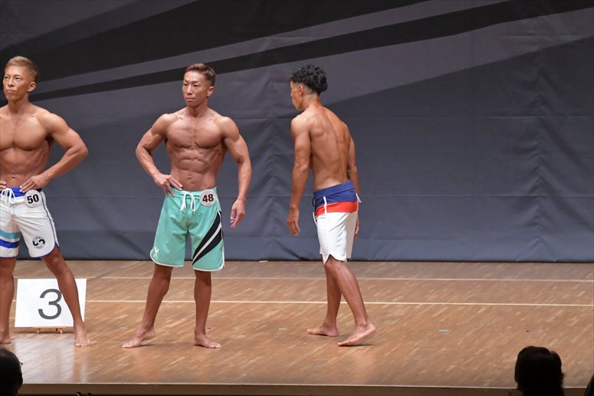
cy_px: 198
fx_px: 3711
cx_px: 297
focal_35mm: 225
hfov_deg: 9.2
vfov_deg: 6.1
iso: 8000
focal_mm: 150
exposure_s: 1/400
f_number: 5.6
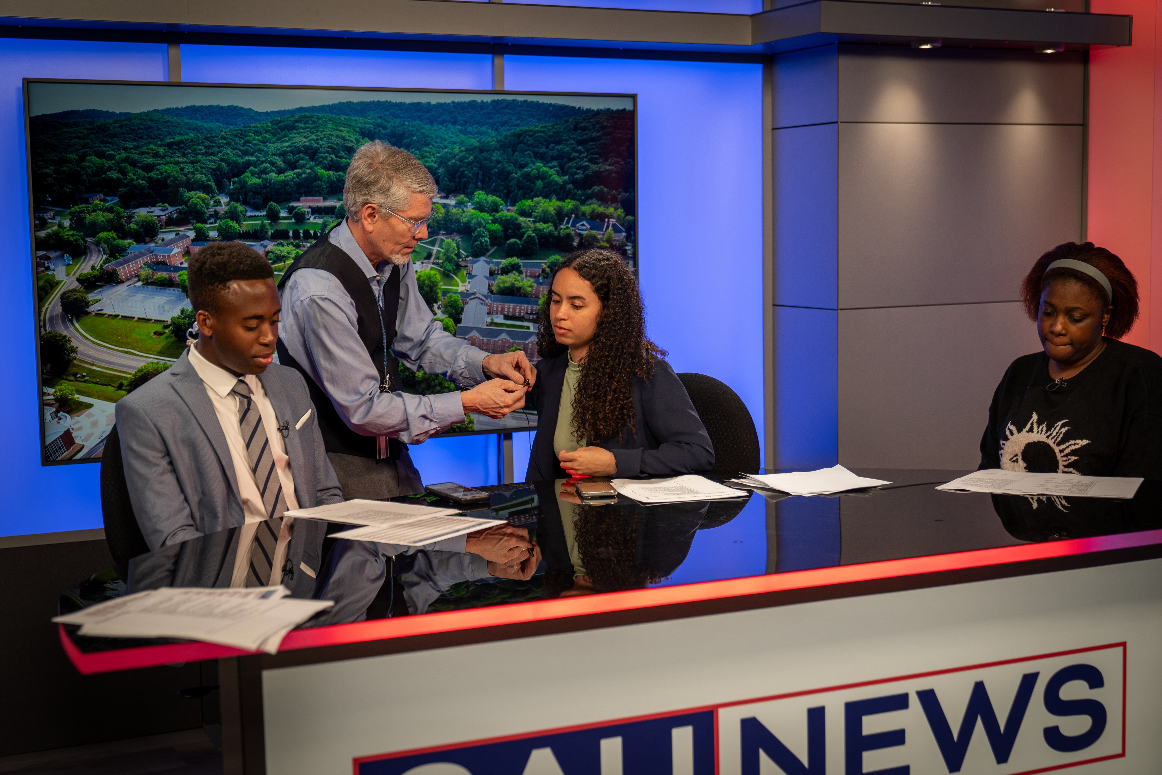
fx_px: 1549
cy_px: 388
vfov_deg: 28.1
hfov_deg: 41.1
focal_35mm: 48
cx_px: 581
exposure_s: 1/200
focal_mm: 48
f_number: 2.8
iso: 400
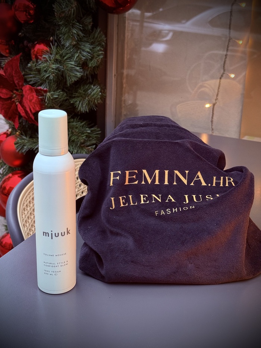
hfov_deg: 30.3
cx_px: 130
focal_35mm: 48
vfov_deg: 39.7
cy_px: 174
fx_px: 482
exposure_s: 1/50
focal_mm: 6.76
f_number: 1.78
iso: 125
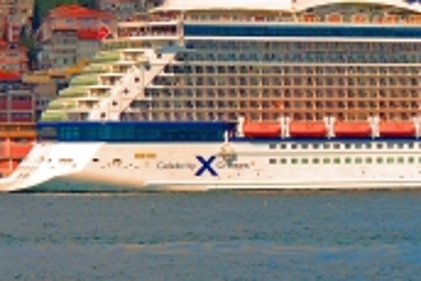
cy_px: 59
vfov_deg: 4.6
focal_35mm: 297
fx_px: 3476
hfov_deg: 6.5
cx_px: 1158
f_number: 11
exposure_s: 1/400
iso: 200
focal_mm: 50
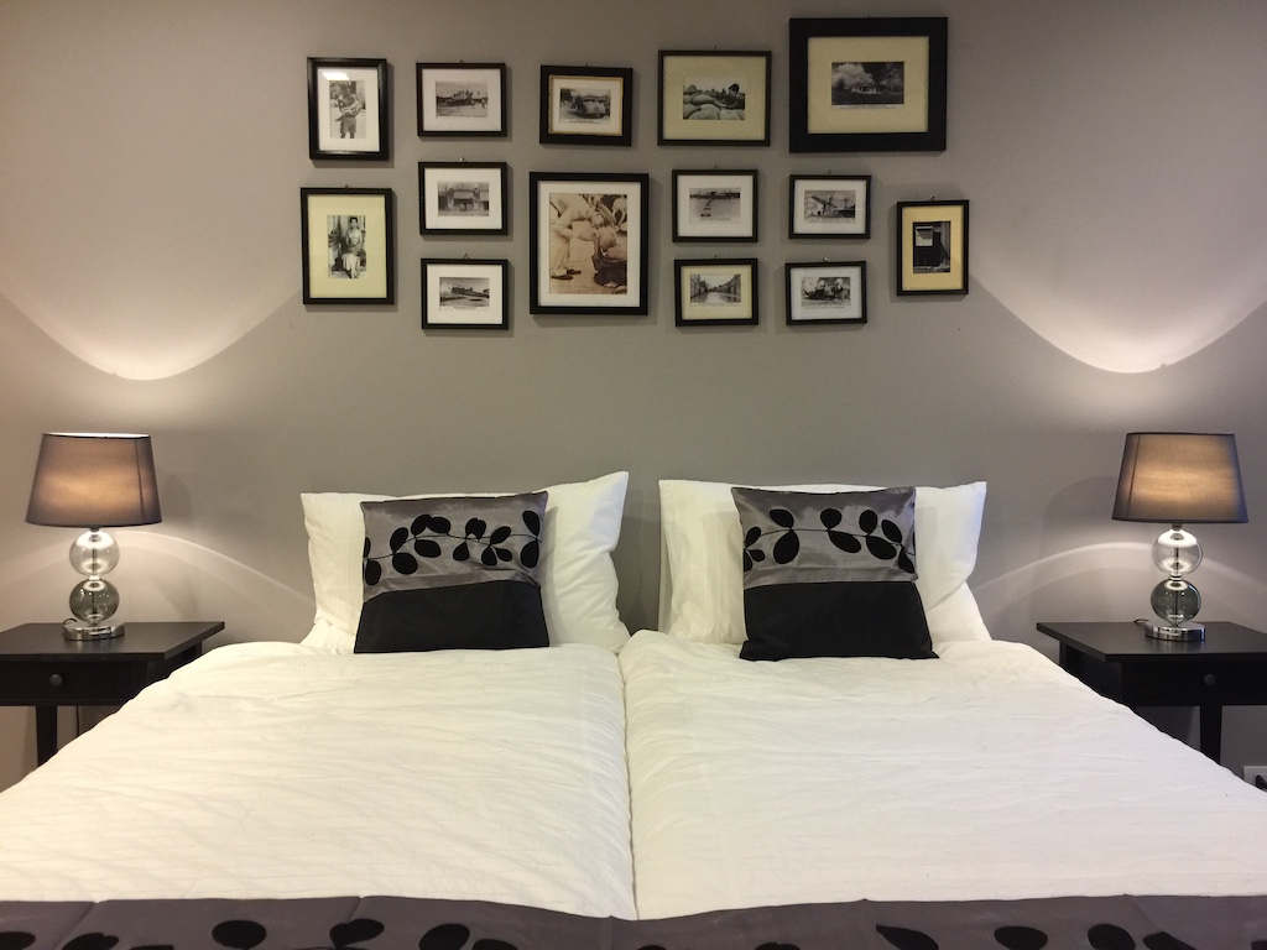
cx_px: 634
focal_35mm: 29
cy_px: 475
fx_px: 1061
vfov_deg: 48.2
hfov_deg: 61.7
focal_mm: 4.15
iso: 100
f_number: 2.2
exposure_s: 1/17
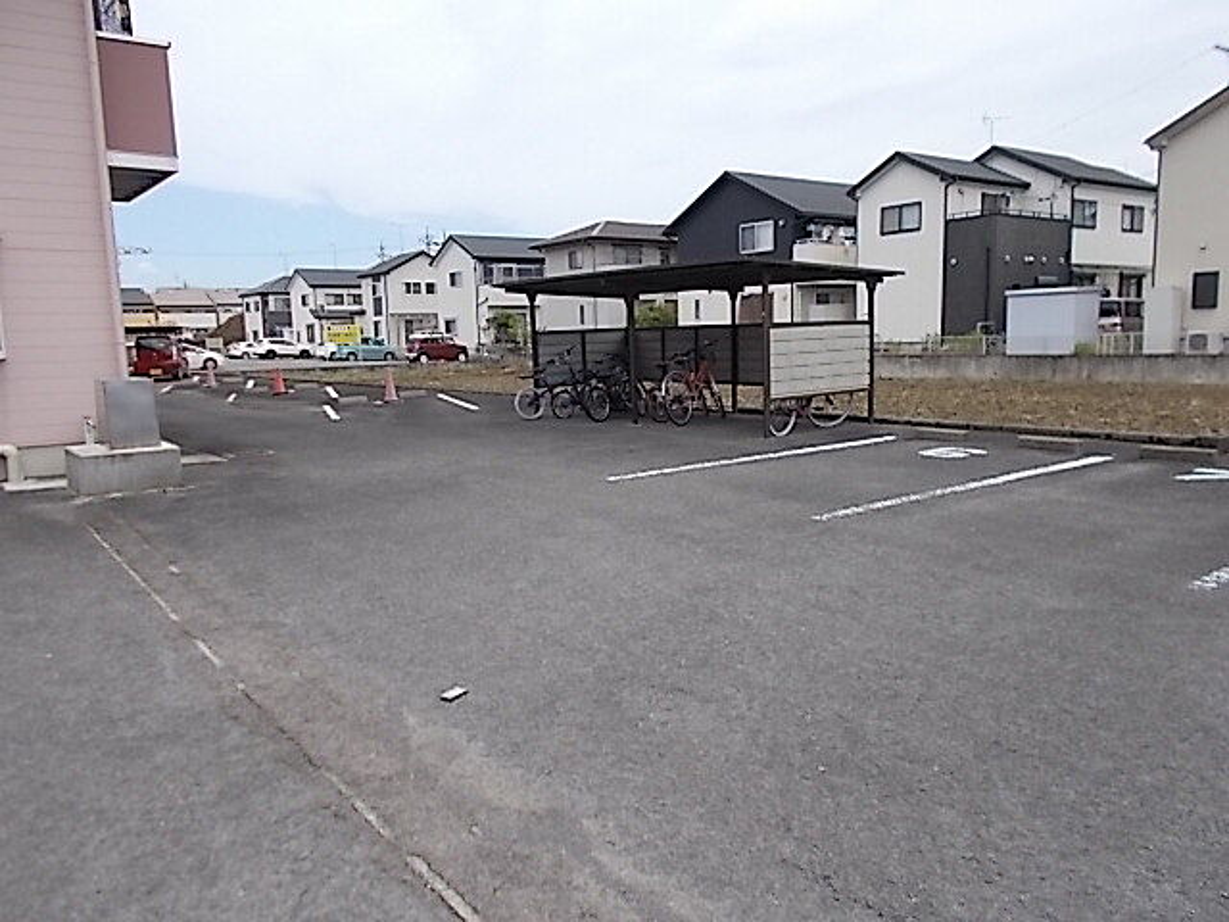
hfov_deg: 67.3
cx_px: 614
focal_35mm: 26
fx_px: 923
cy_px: 461
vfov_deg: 53.1
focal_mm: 4.6
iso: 80
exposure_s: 1/125
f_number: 8
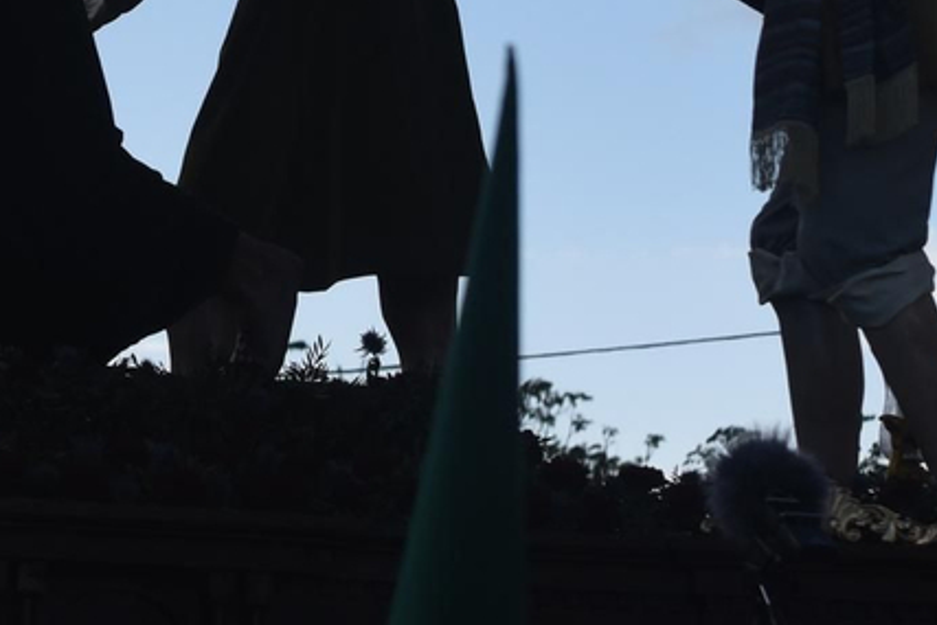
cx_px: -167
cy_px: -491
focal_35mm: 262
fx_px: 6821
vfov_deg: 5.2
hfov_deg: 7.8
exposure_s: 1/2000
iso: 500
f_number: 5
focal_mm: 70
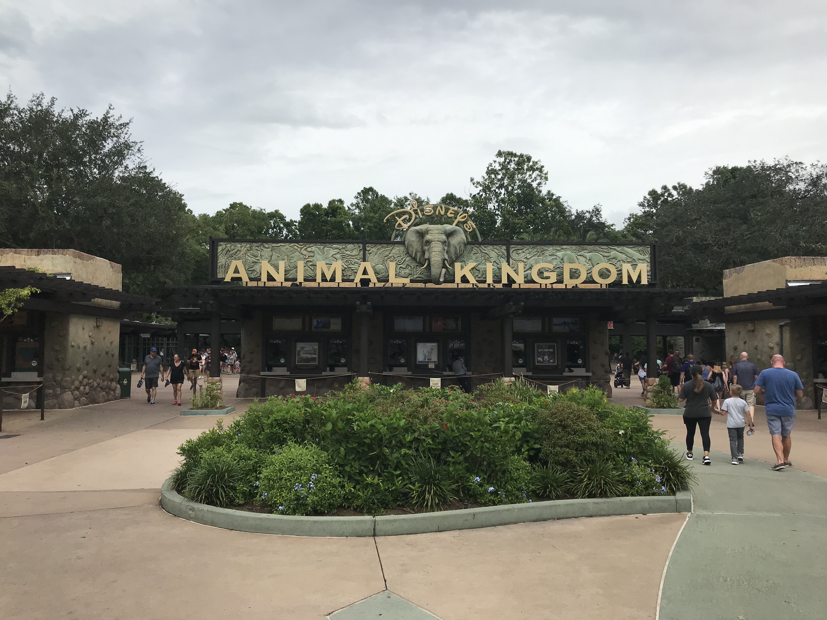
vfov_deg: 49.7
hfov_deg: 63.4
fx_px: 669
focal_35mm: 28
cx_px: 414
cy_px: 310
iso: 20
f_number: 1.8
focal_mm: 3.99
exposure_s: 1/4167
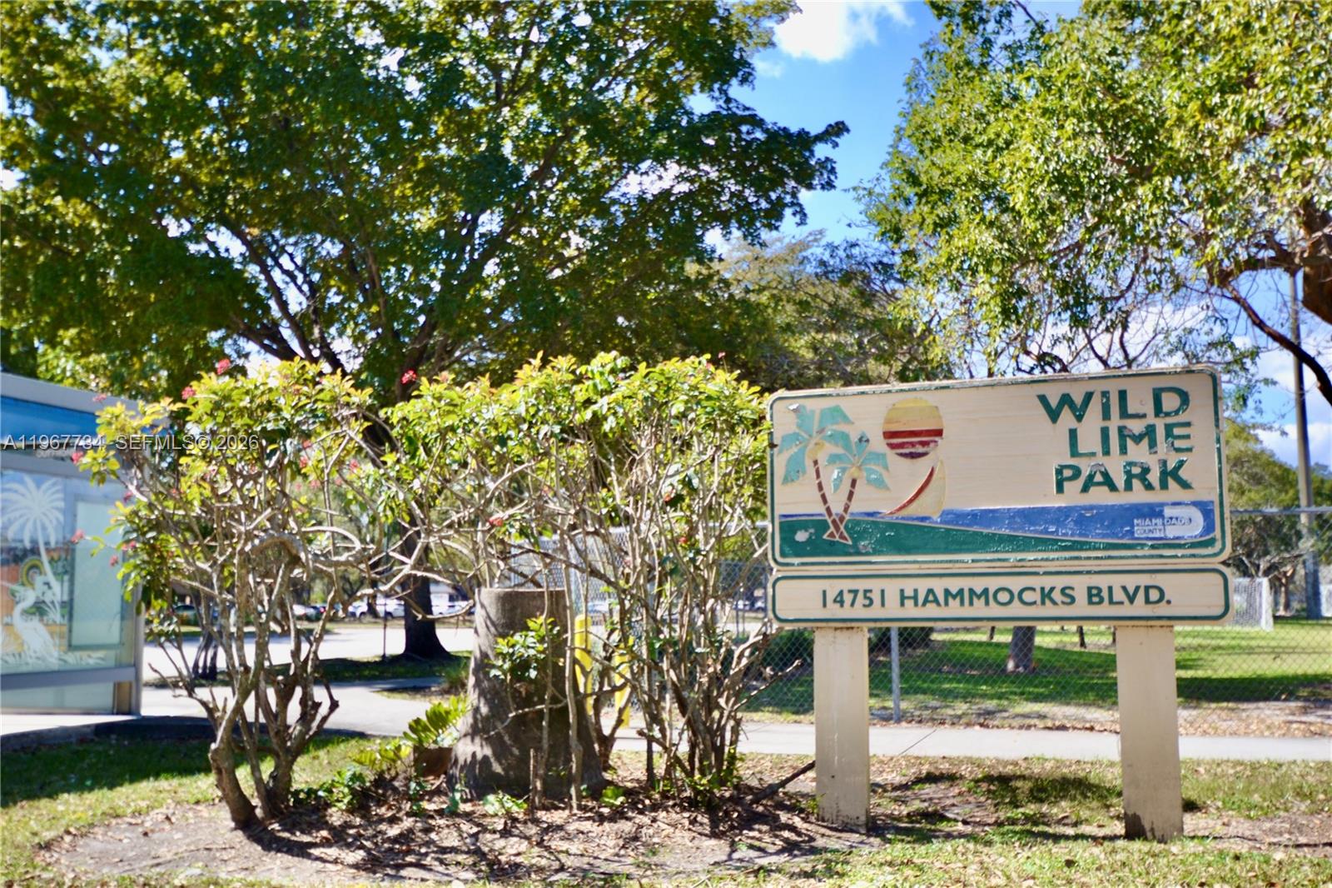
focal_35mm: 36
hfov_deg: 53.1
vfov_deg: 36.9
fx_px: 1332
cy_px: 444
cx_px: 666
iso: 100
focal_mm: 24
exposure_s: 1/250
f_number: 4.5
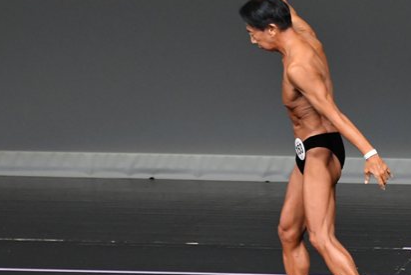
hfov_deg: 3.5
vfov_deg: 2.3
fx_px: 6761
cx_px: 314
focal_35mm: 592
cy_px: 138
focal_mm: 210
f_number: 5.6
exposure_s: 1/400
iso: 4000
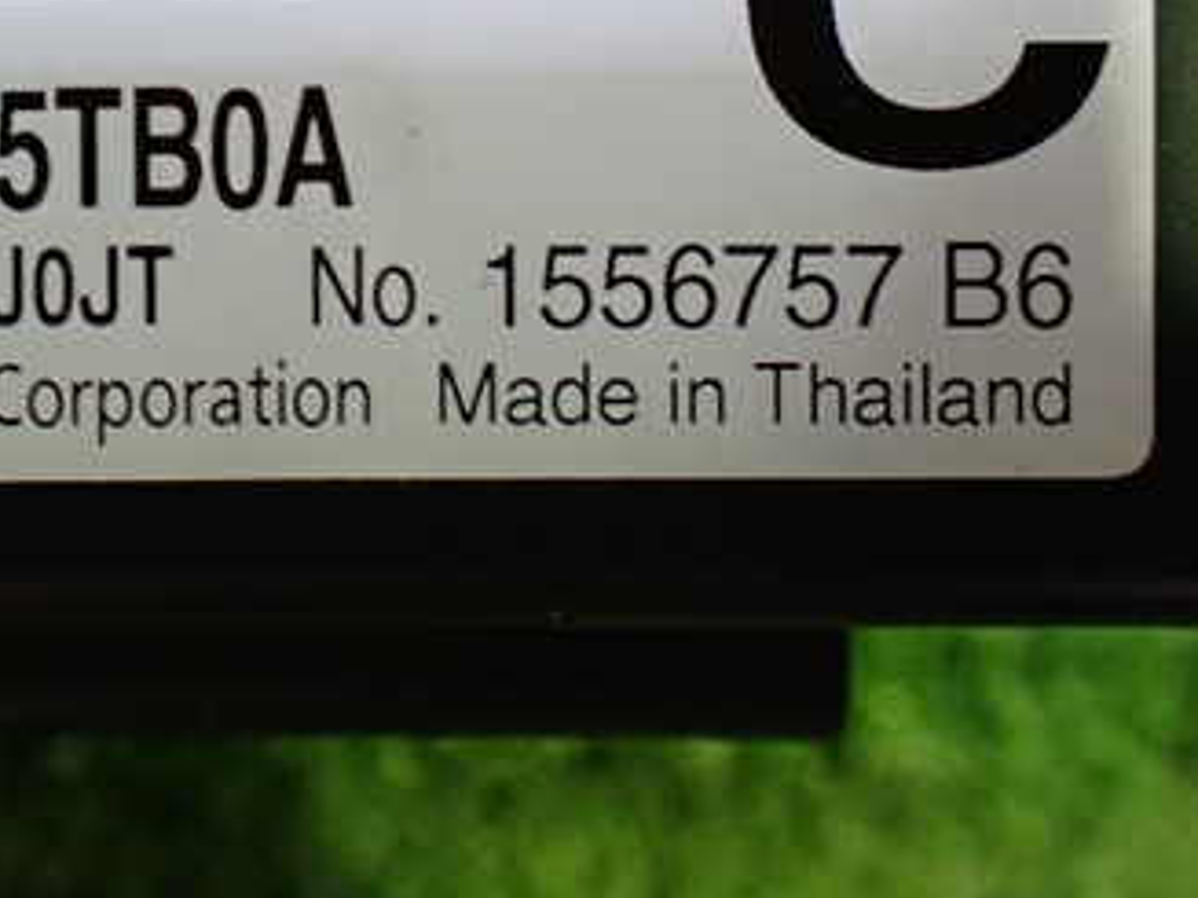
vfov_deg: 26.1
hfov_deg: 34.1
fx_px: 1903
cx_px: 267
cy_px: 176
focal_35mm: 55
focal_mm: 5.4
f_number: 2.3
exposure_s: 1/50
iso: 800
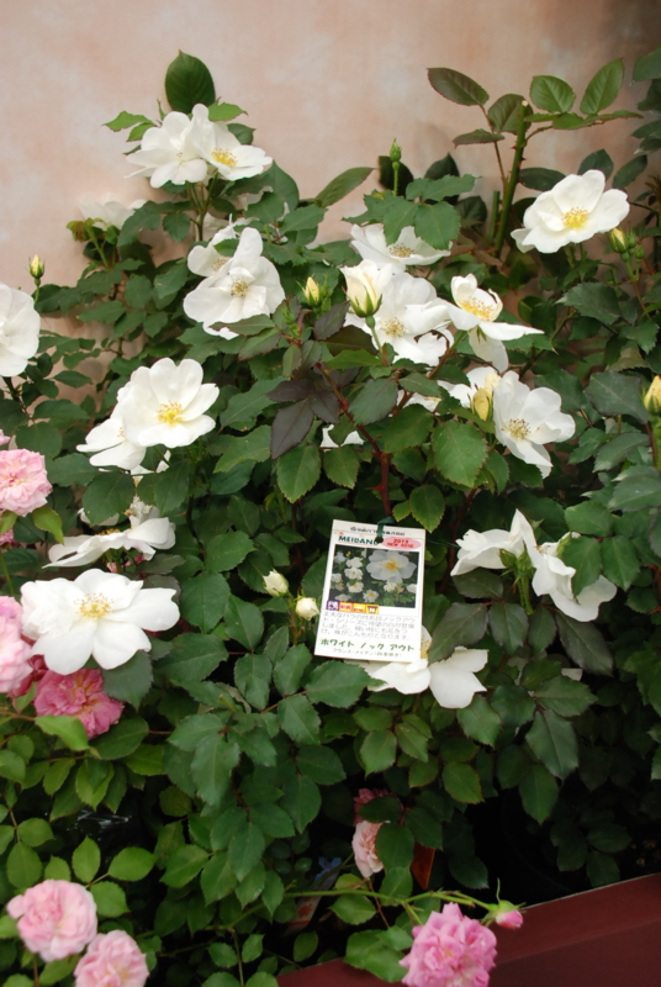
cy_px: 494
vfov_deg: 43.5
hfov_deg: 30.0
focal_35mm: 45
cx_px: 330
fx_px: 1235
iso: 800
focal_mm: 30
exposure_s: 1/160
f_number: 6.3
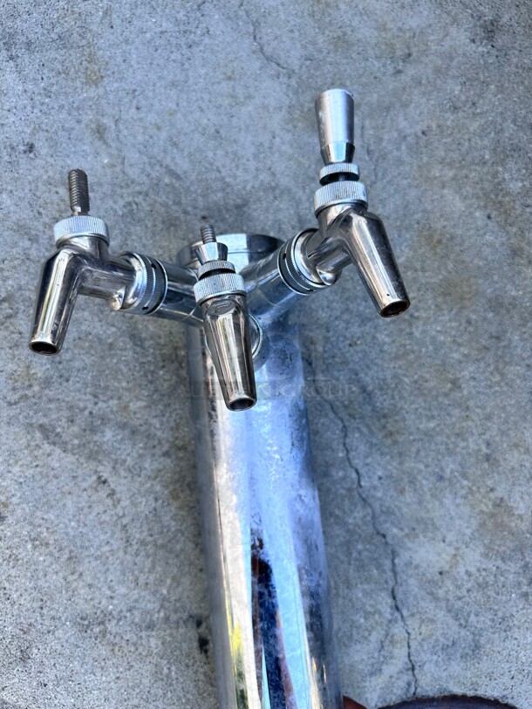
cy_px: 354
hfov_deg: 56.8
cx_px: 266
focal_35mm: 24
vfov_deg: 71.6
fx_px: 492
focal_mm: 6.86
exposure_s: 1/299
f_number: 1.78
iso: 80
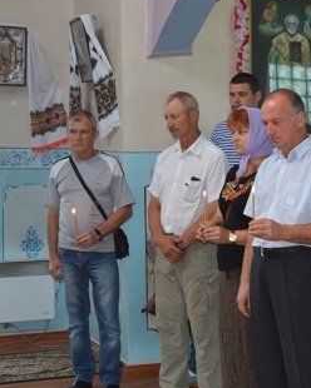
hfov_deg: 17.2
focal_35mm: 87
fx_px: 1001
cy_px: 212
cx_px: 315
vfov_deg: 22.0
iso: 400
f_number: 4.5
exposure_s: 1/80
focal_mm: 32
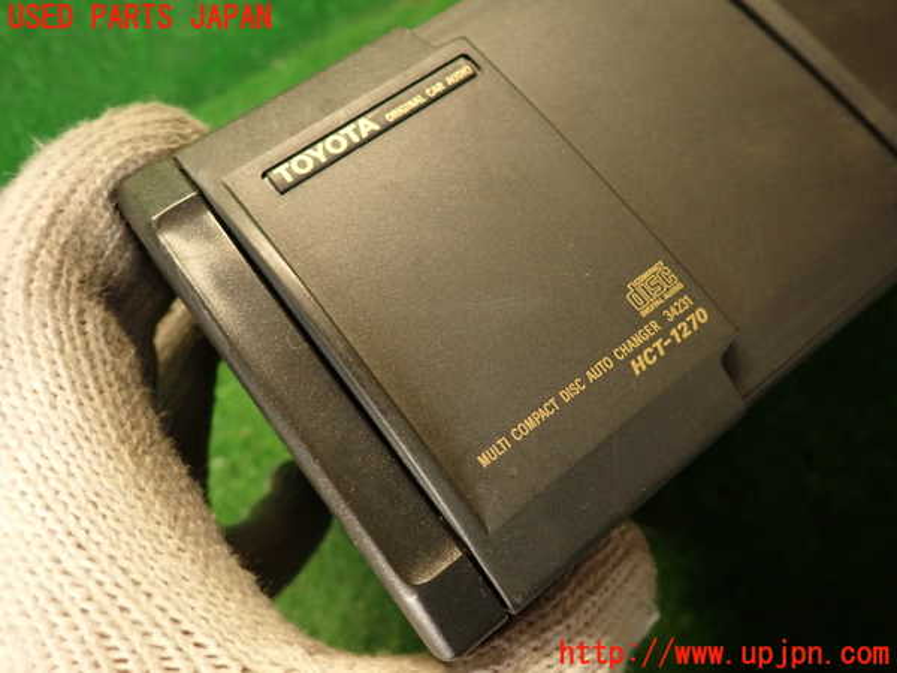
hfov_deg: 69.4
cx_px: 448
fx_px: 648
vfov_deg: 54.9
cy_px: 336
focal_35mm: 25
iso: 200
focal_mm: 4.5
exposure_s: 1/30
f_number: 2
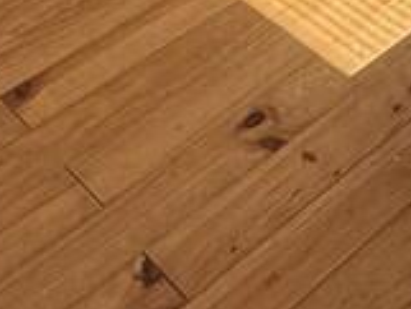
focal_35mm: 89
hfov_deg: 21.5
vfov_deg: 14.5
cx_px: 370
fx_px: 1057
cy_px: -260
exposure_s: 1/179
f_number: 2.2
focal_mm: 2.22
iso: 64
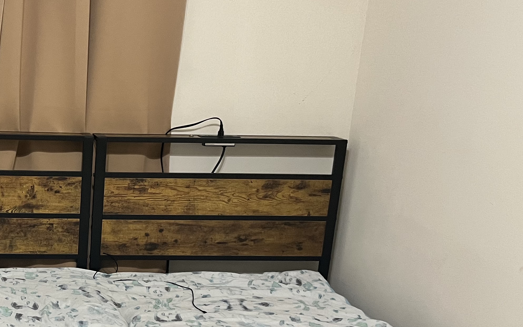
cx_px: 29
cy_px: 278
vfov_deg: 22.7
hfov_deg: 33.8
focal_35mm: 56
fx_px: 798
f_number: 1.5
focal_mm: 5.7
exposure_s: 1/60
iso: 160
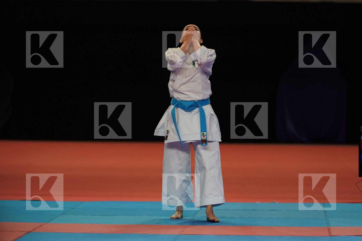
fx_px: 2262
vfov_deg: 6.1
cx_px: 181
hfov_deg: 9.1
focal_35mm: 225
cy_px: 120
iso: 640
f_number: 4
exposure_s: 1/400
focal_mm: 225
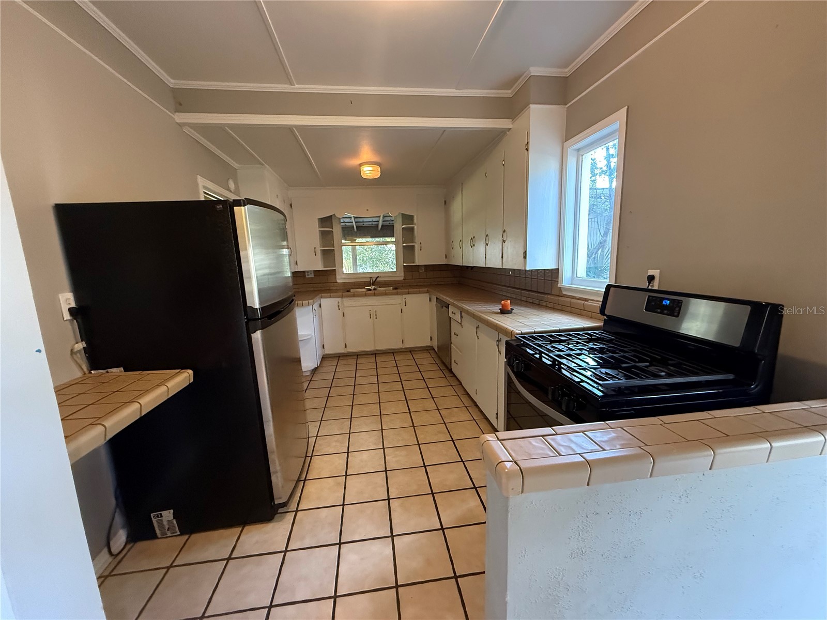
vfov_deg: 85.7
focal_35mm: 14
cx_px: 414
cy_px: 310
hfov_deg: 102.1
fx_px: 334
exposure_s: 1/60
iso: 640
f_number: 2.2
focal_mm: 2.22
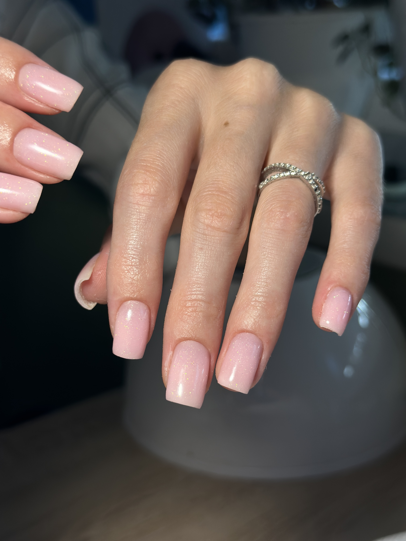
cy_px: 270
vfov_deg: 39.7
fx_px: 751
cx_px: 203
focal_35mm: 48
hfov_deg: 30.3
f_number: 1.78
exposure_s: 1/529
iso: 80
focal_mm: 6.86
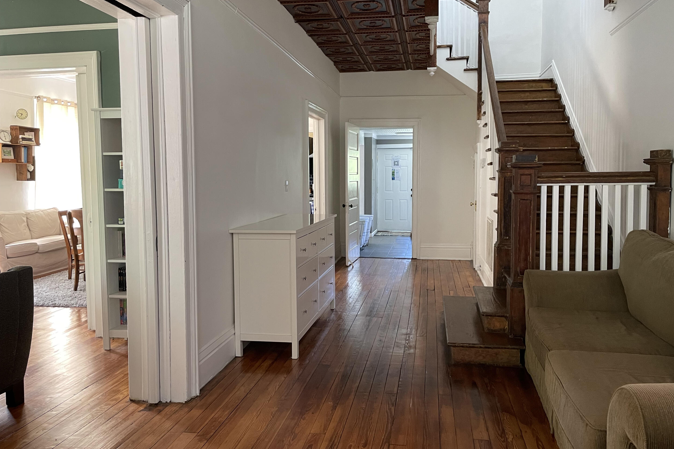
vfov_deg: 46.4
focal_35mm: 28
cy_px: 210
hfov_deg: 65.5
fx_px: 524
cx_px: 348
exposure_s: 1/60
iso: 200
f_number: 1.6
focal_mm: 4.2
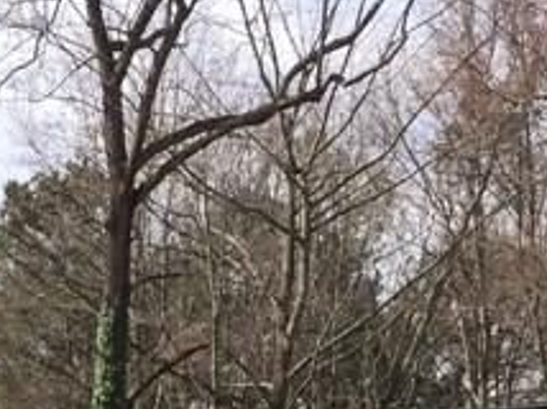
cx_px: -74
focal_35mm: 139
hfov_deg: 13.9
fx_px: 2194
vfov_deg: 9.5
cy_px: 971
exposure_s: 1/1721
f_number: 2.2
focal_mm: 4.15
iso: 40
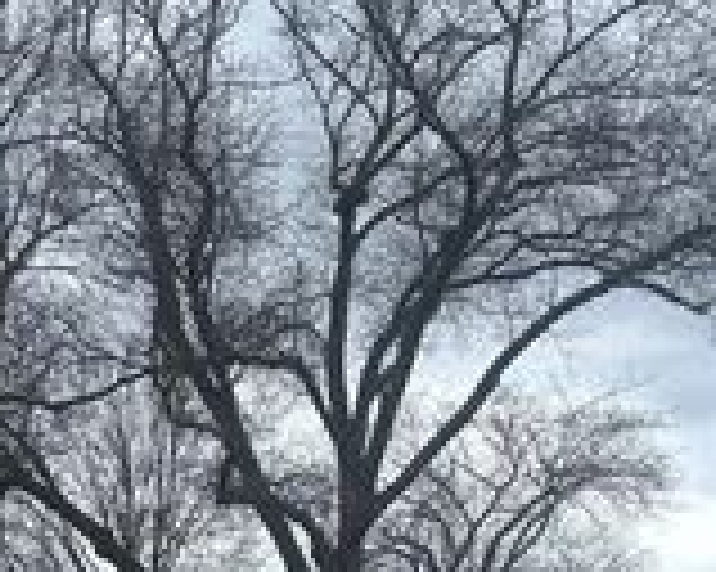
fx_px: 1694
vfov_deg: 18.2
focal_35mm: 80
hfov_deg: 23.8
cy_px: 678
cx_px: 257
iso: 50
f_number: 1.5
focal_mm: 5.7
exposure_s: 1/1531
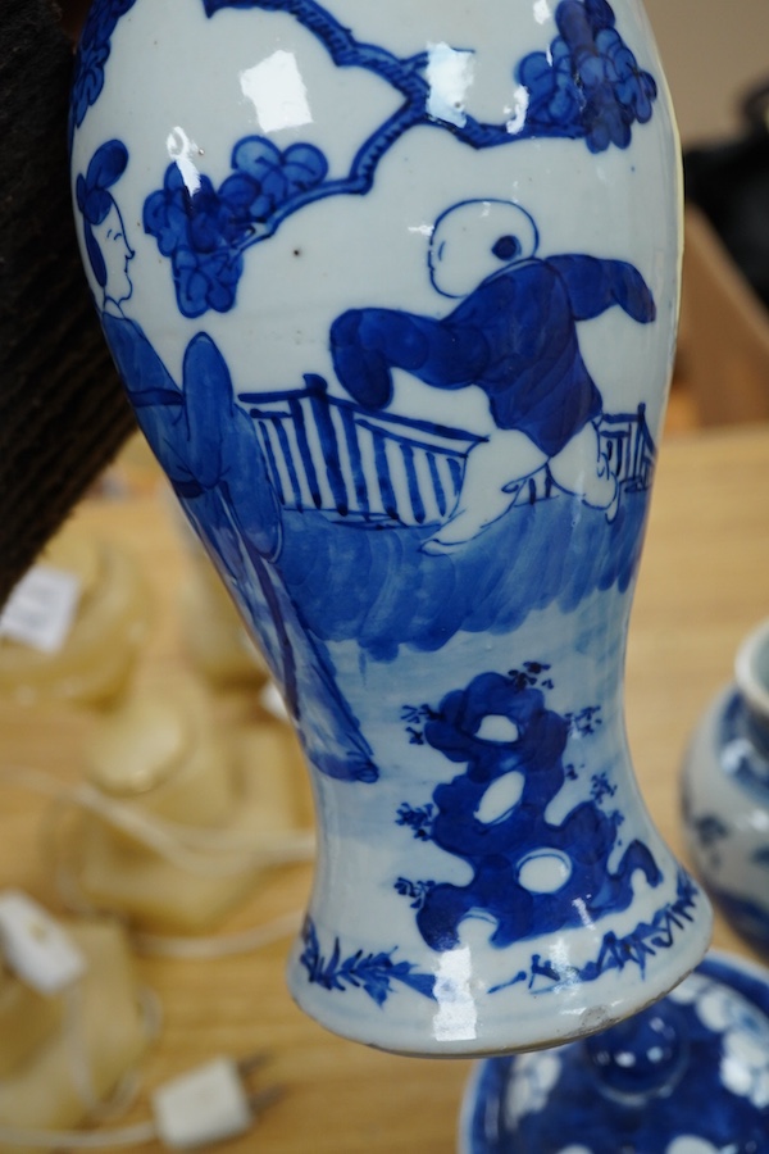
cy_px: 577
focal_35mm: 45
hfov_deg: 29.9
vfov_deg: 43.6
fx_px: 1442
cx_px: 384
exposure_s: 1/125
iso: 1250
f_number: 9
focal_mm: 30
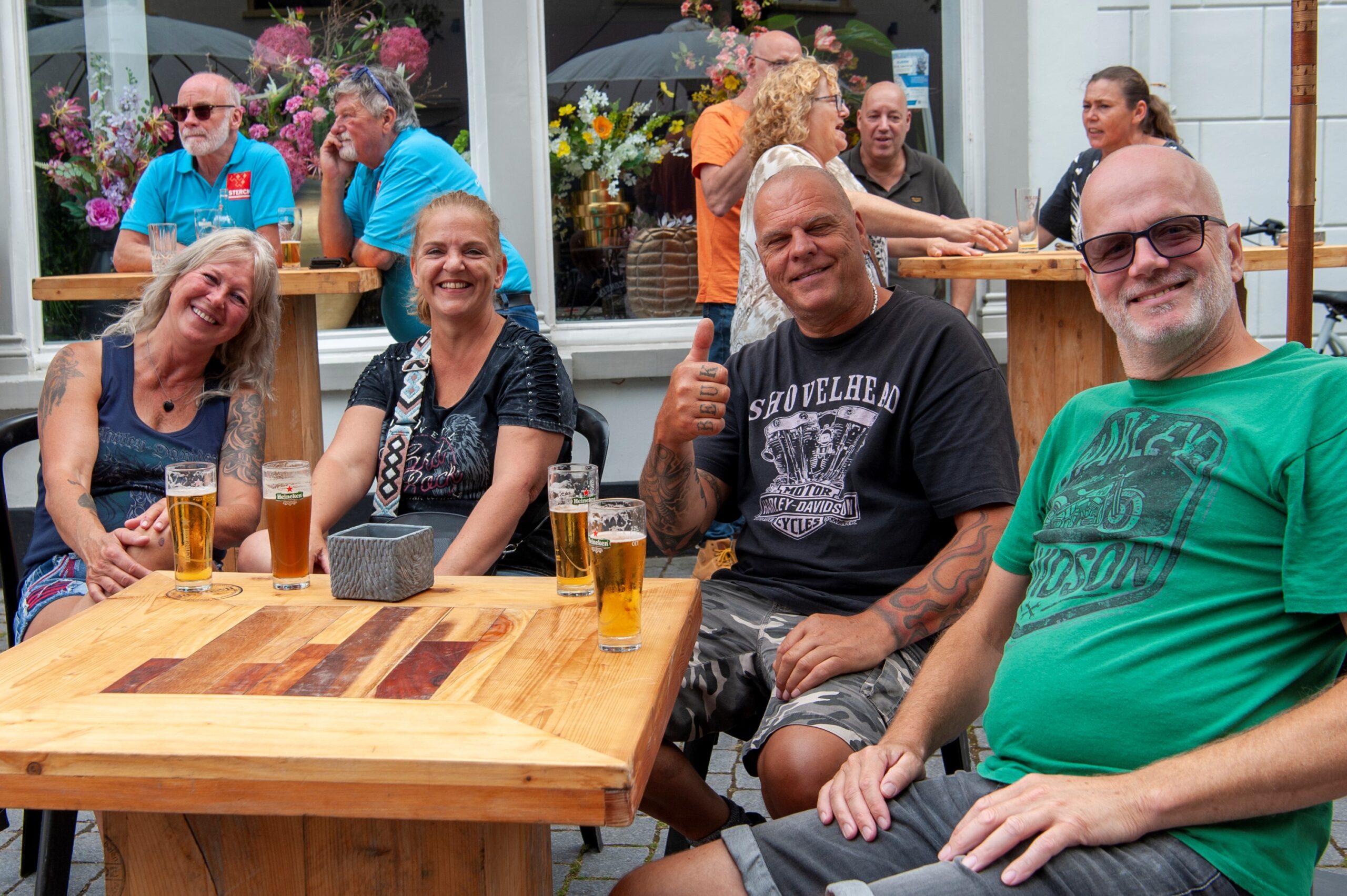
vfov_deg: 37.8
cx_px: 674
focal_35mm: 35
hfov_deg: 54.5
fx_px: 1309
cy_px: 448
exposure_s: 1/250
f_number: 8
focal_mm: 35
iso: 250
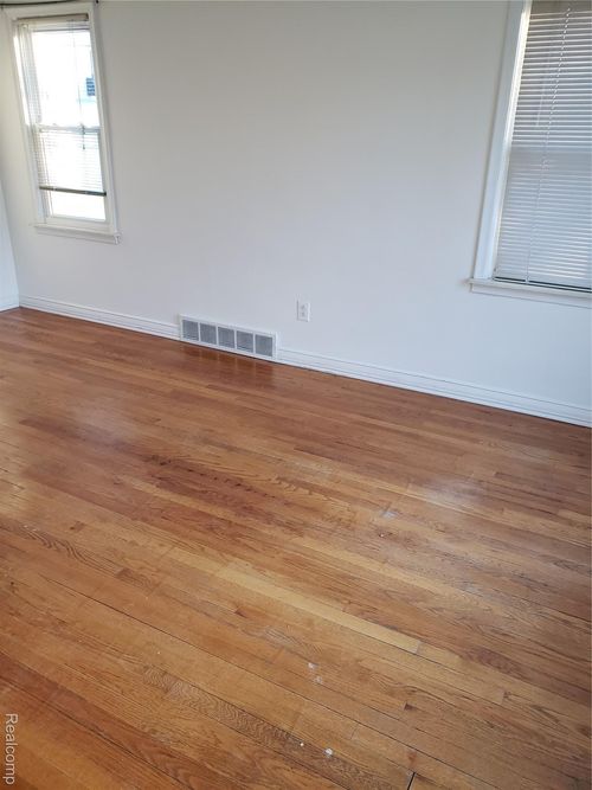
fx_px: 593
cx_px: 296
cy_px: 395
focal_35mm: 26
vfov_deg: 67.3
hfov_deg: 53.0
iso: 200
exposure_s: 1/50
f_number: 2.4
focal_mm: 4.3
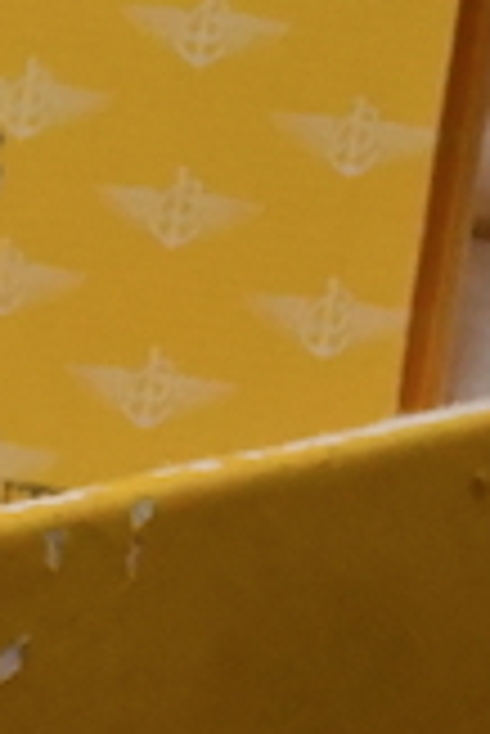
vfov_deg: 1.9
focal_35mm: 1076
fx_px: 21920
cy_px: -335
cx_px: -940
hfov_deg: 1.3
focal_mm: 86
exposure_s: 1/4000
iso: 6400
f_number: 7.1
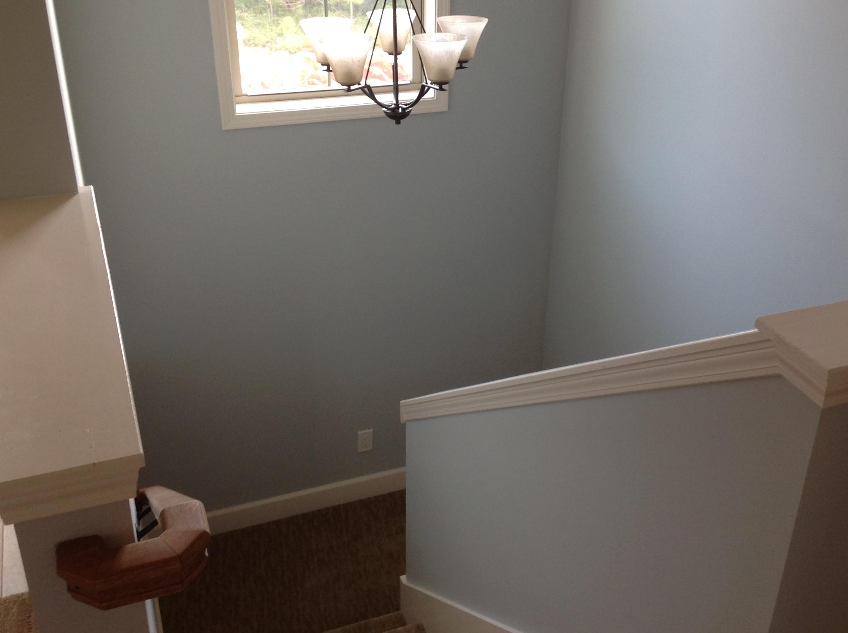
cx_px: 461
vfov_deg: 35.0
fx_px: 1003
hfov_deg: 45.8
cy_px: 294
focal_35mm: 41
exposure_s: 1/20
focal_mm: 4.28
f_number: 2.4
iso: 50
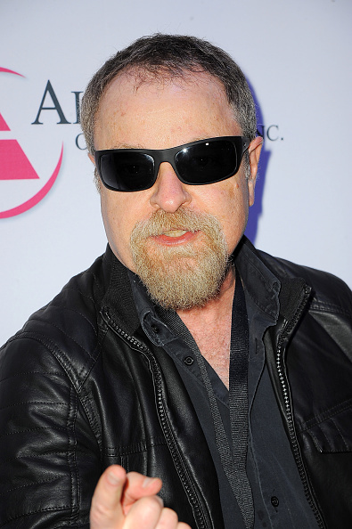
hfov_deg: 11.4
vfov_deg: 17.1
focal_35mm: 120
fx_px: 1763
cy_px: 264
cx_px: 176
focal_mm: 120
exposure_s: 1/160
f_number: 7.1
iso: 400
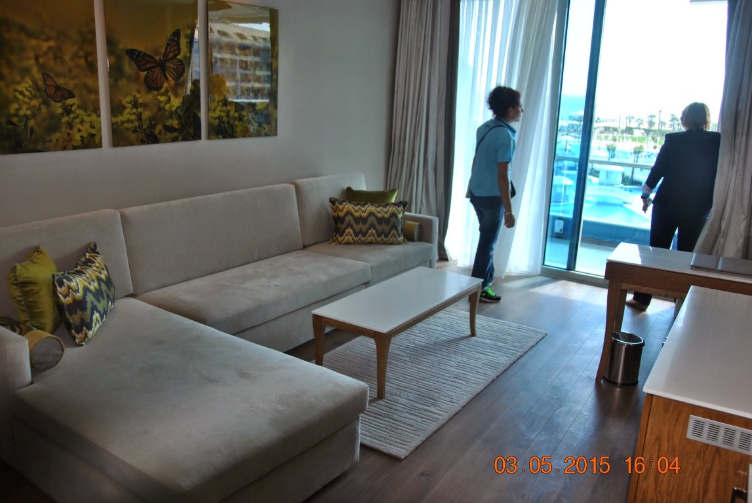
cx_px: 376
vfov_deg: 43.7
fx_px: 627
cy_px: 252
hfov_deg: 61.9
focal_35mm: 30
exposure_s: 1/160
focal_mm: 20
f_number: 3.5
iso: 100
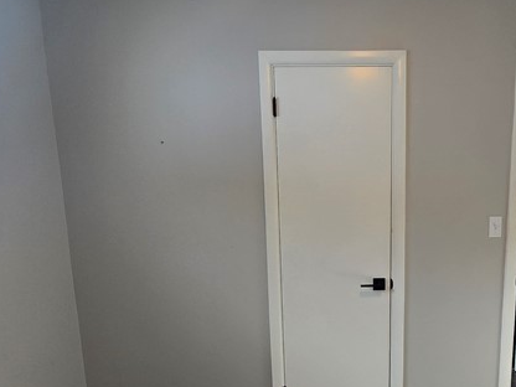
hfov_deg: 55.6
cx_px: 346
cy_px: 324
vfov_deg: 41.7
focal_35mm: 32
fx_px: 477
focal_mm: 2.2
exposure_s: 1/60
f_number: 2.2
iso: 64
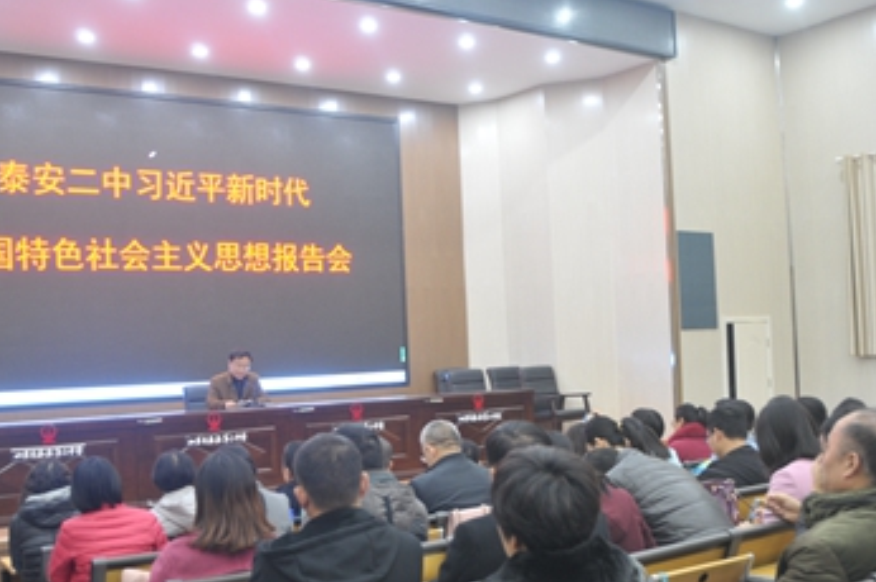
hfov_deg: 49.6
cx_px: 456
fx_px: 948
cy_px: 311
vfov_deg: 34.1
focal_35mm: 39
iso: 400
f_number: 3.5
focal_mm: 18
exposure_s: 1/8
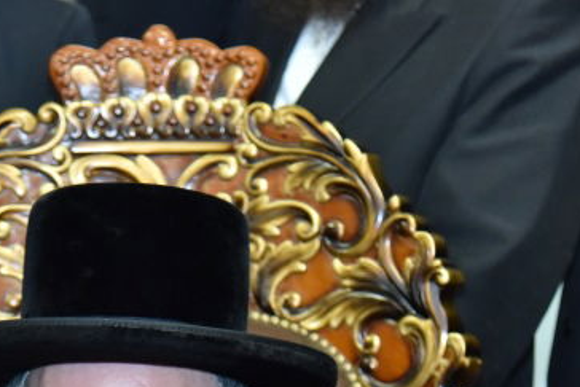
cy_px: 542
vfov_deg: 6.9
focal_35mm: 197
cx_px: 104
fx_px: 3175
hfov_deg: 10.4
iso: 1600
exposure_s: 1/160
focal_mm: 70
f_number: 4
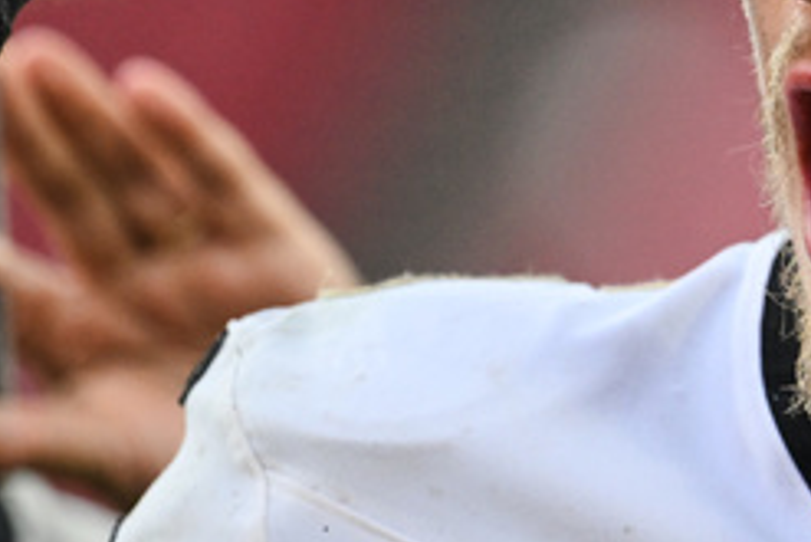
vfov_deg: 0.8
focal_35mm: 1658
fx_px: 37371
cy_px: -97
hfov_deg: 1.2
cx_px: 985
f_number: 4.5
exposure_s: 1/1250
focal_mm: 400
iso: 1600
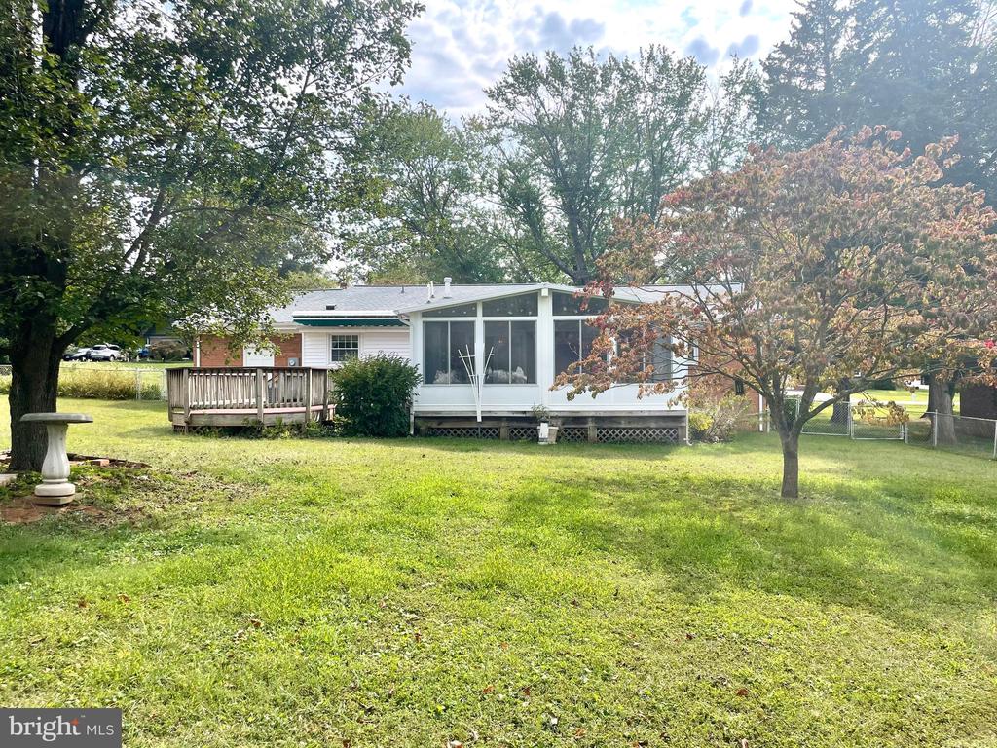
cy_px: 374
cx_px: 498
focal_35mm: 26
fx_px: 749
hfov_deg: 67.3
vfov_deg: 53.1
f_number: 1.6
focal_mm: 4.2
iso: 32
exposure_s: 1/2174
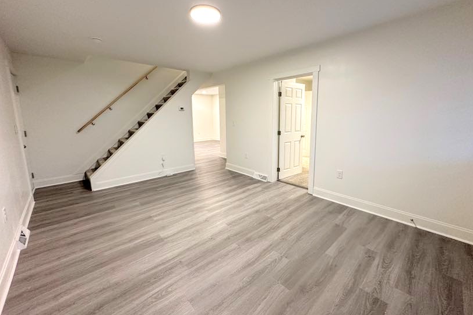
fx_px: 197
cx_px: 243
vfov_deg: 77.1
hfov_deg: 100.4
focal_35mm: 15
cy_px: 144
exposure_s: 1/60
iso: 250
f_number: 2.2
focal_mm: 2.22
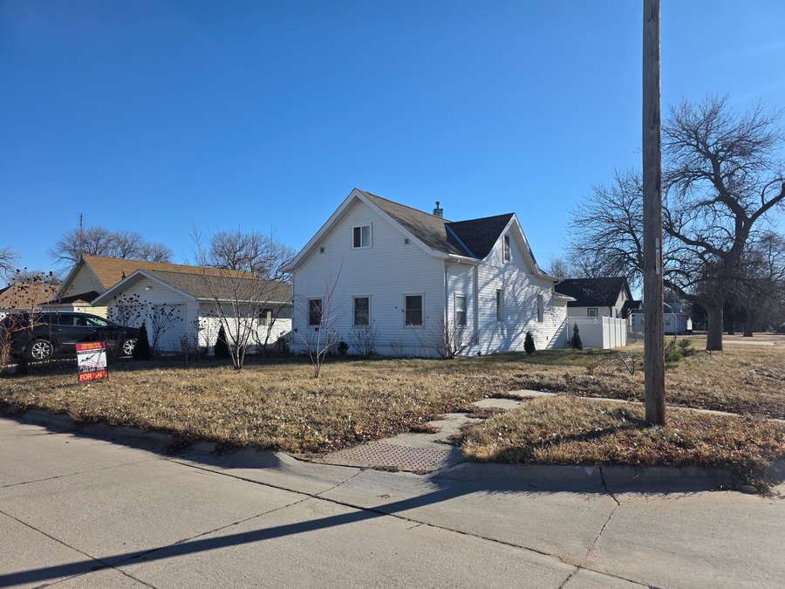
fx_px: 522
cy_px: 294
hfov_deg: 73.9
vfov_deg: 58.9
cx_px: 392
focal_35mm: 23
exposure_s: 1/5608
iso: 80
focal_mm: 6.3
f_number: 1.7
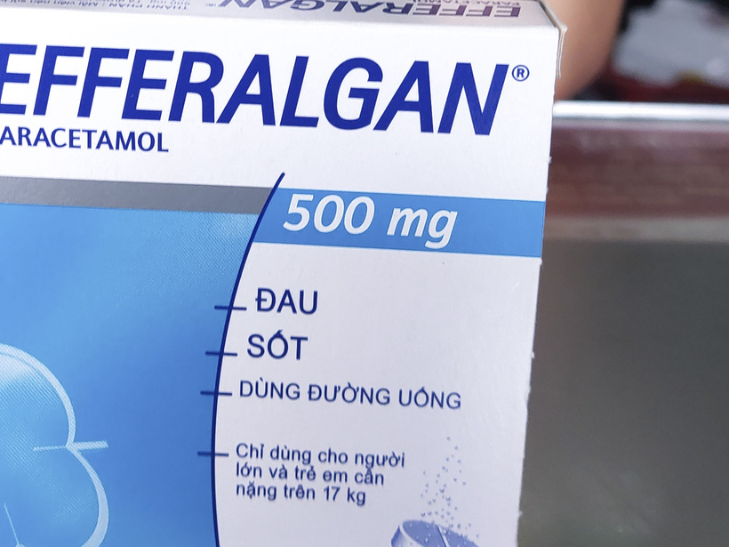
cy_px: 90
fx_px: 1285
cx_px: 252
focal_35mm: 61
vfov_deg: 23.6
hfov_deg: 31.5
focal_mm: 4.71
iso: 56
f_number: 1.7
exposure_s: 1/100
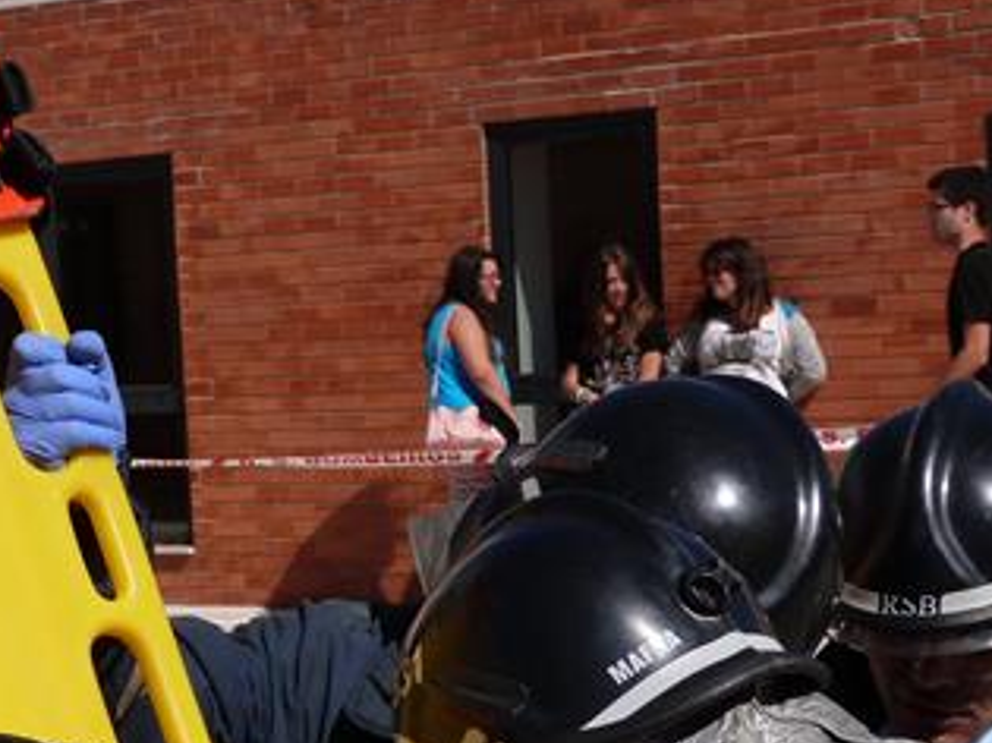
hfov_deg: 15.9
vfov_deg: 12.1
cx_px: 13
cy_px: 608
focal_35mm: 122
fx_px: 3495
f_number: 5.6
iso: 100
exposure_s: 1/1000
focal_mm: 10.8
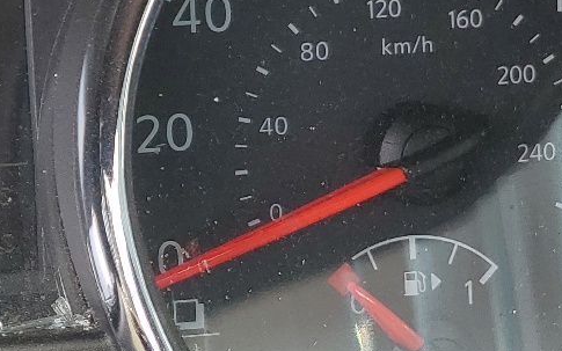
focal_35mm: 91
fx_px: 1394
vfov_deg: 14.3
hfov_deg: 20.9
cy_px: 115
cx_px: -155
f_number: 1.5
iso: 50
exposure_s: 1/135
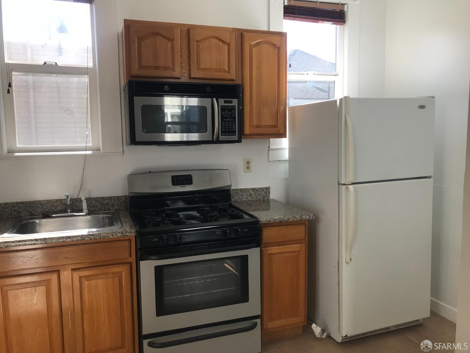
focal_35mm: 28
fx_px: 380
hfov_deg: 63.4
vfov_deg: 49.7
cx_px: 235
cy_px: 176
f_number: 1.8
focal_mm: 3.99
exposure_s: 1/247
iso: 20
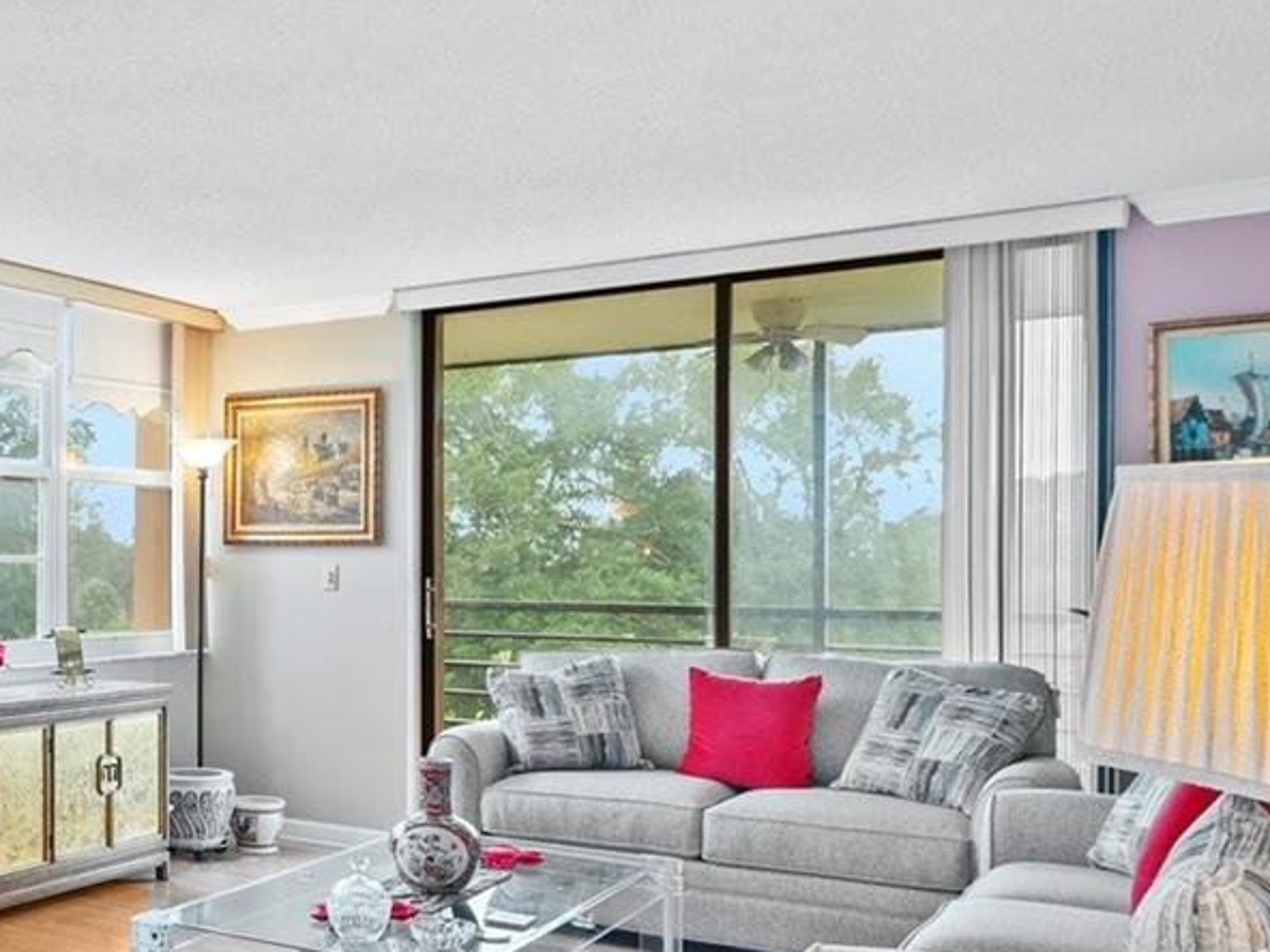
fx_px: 1431
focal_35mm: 39
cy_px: 576
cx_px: -19
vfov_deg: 36.7
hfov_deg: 41.2
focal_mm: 15
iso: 500
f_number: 7.1
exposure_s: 1/15
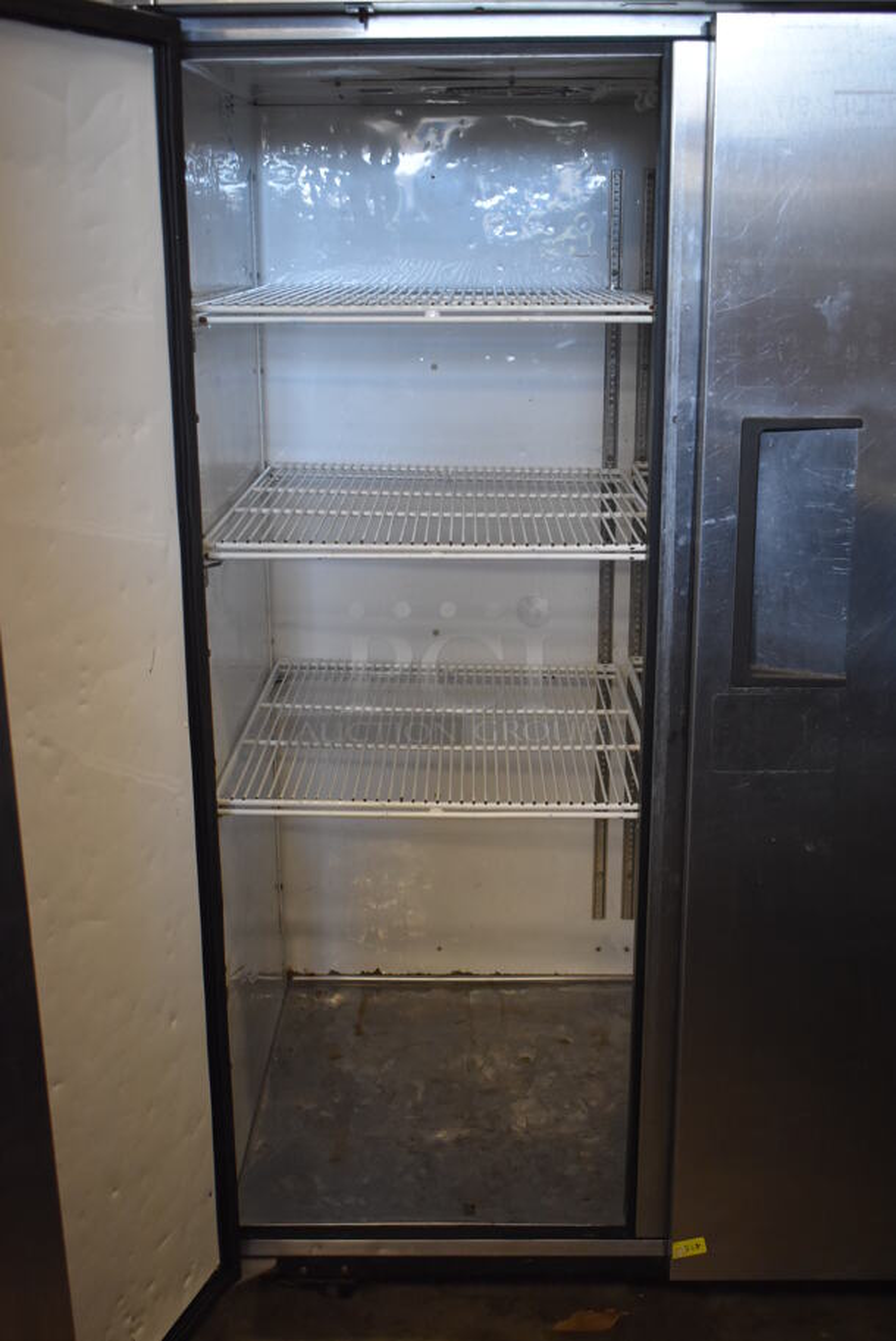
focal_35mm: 42
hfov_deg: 31.9
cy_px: 670
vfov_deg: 46.4
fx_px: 1566
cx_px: 448
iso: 1800
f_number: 4.2
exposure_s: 1/125
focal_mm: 28
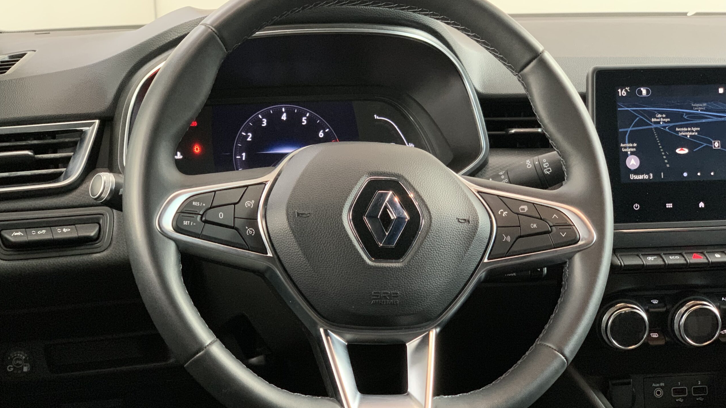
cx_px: 363
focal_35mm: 57
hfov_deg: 36.6
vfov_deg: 21.1
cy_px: 195
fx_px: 1097
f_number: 2.4
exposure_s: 1/33
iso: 640
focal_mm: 6
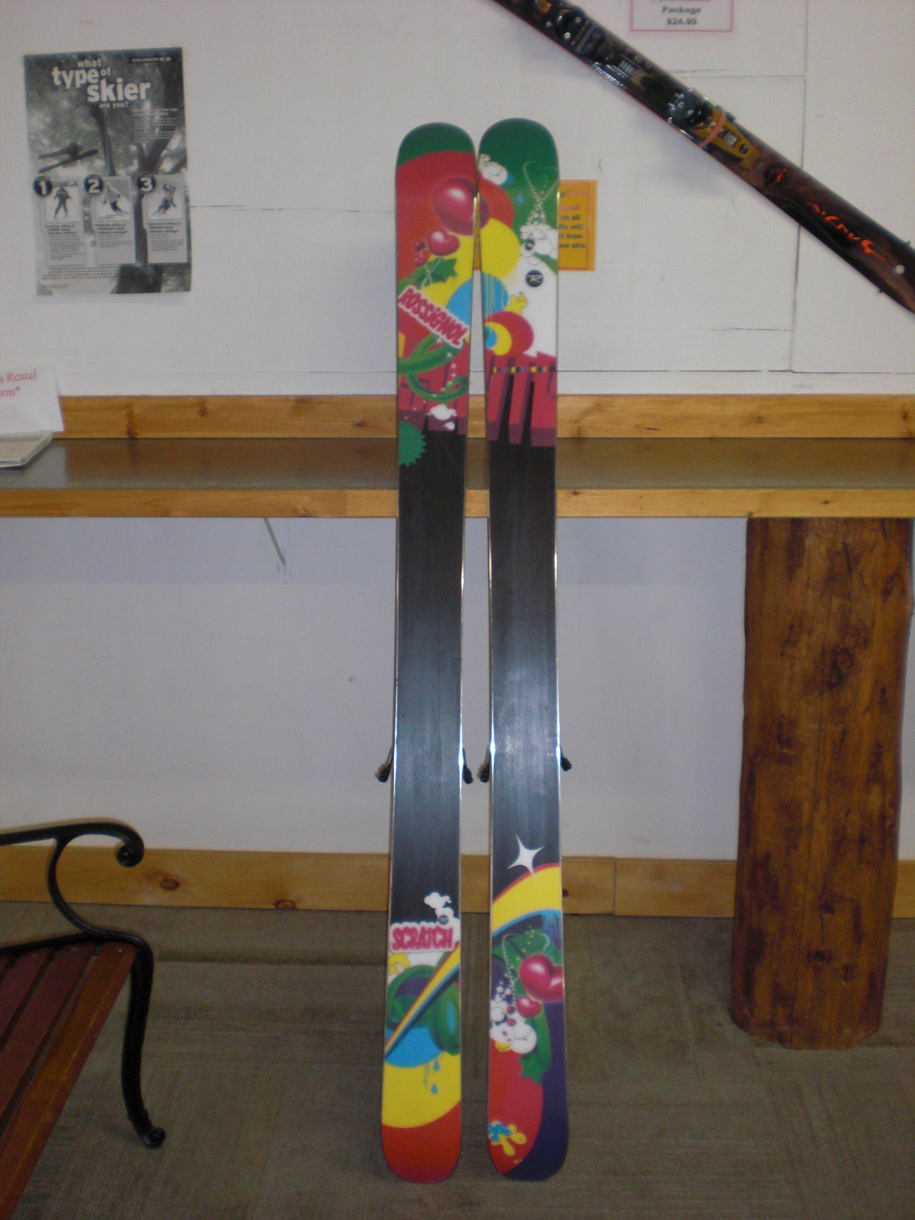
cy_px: 610
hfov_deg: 37.7
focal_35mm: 38
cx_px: 458
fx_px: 1339
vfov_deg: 49.0
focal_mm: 6.3
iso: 200
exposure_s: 1/60
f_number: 3.1
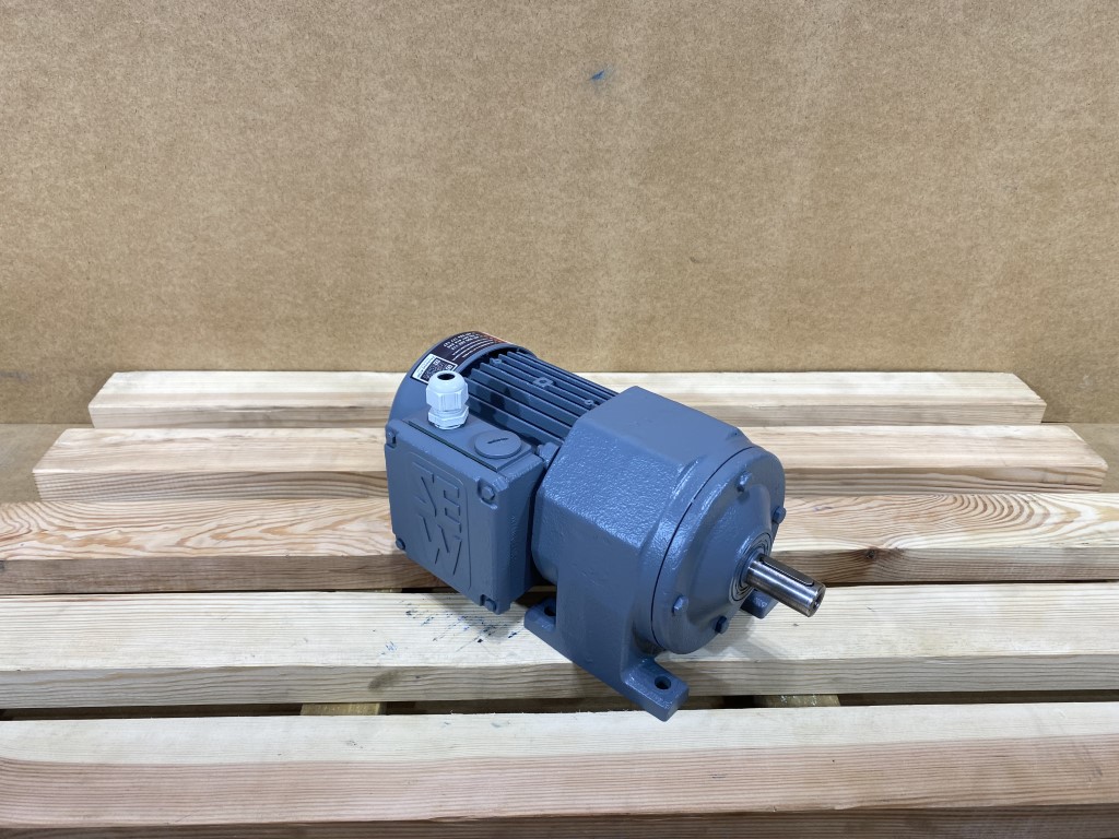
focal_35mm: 26
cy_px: 420
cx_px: 560
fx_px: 840
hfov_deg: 67.3
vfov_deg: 53.1
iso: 32
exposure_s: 1/139
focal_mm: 4.25
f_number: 1.8
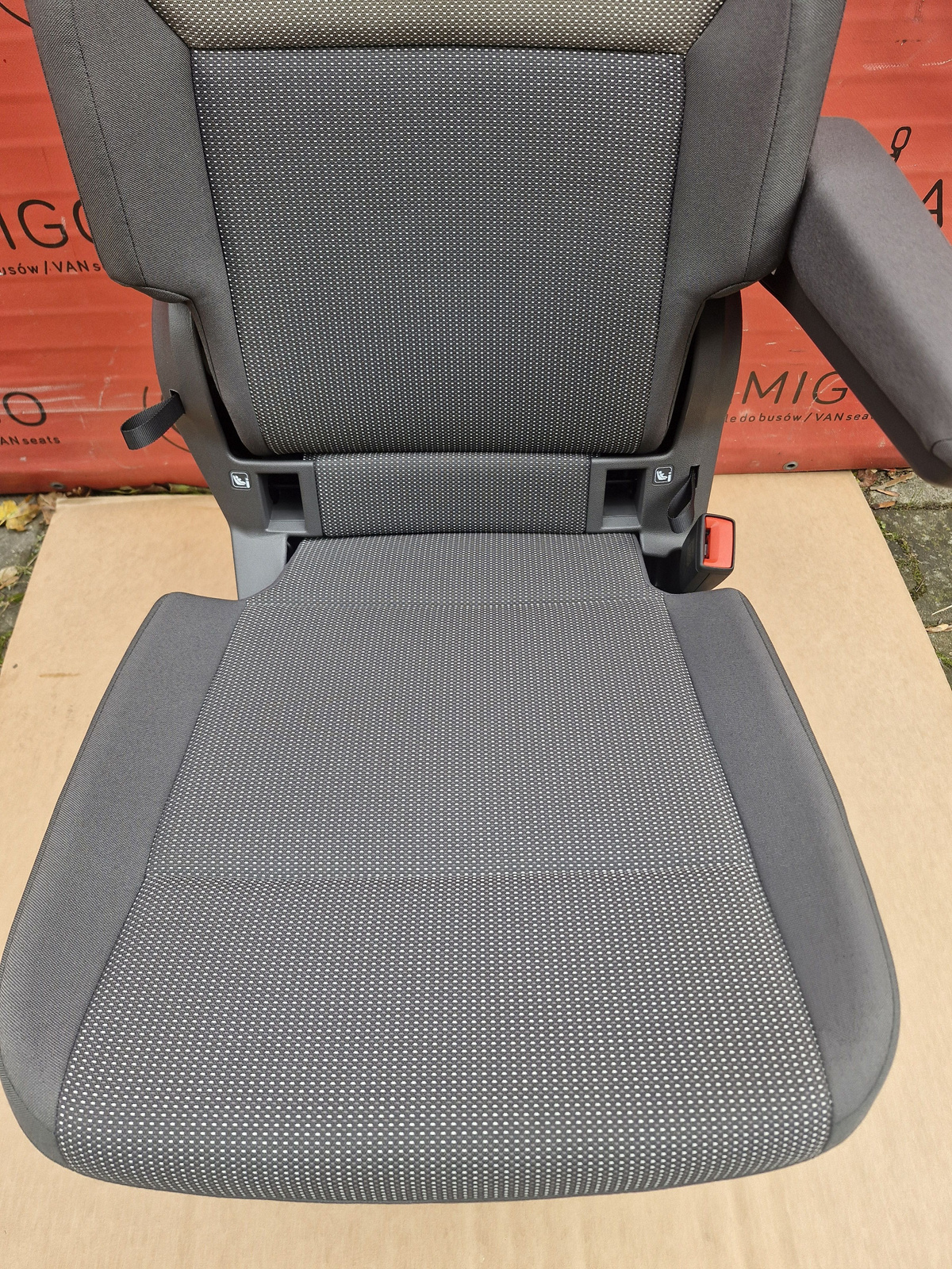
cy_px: 634
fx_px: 843
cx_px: 476
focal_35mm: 23
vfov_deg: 73.9
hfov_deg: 58.9
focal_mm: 5.54
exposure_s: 1/180
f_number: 1.8
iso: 50
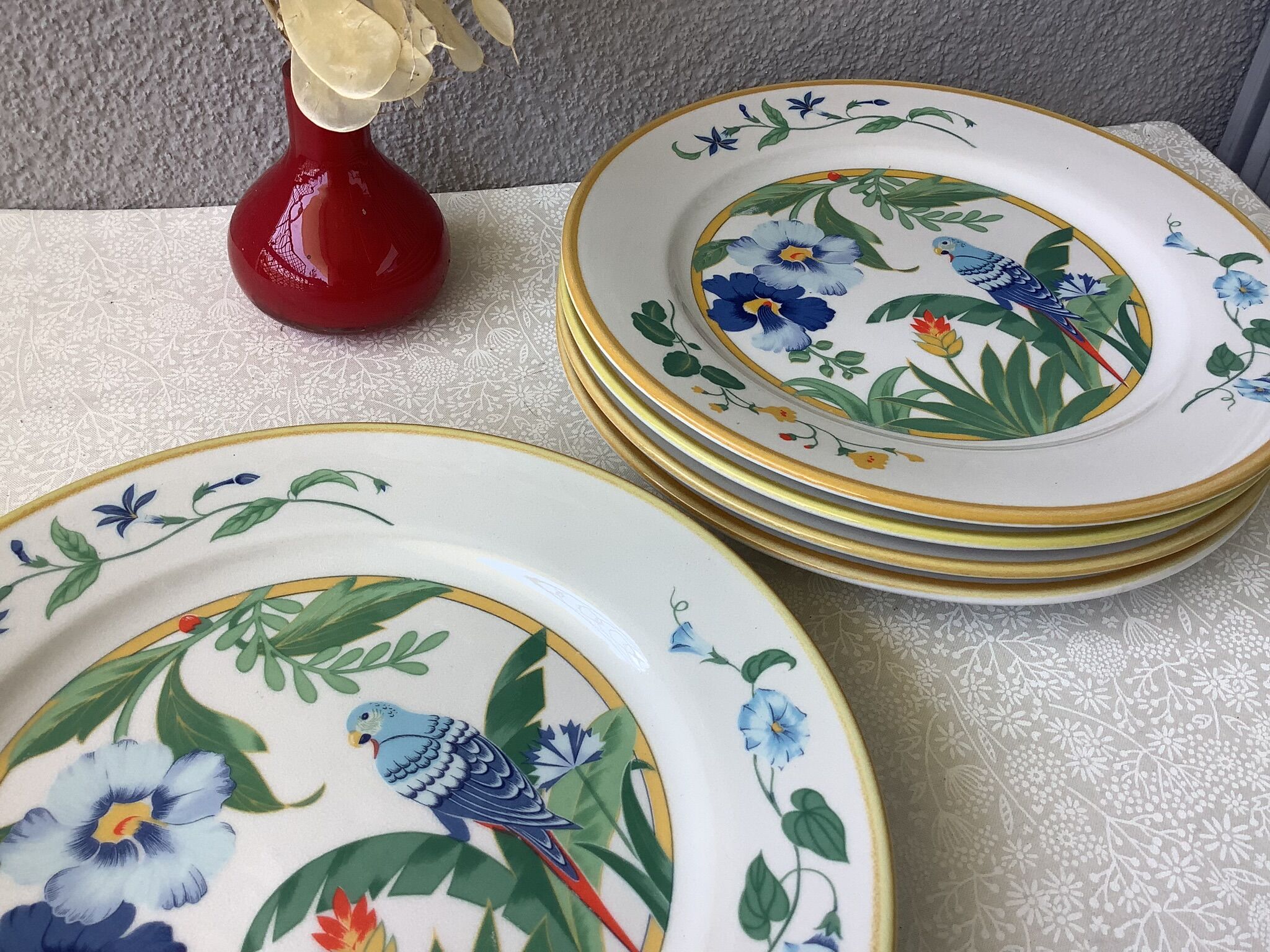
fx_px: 1137
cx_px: 635
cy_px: 476
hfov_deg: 58.4
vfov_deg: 45.4
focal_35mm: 31
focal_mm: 3.3
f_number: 2.4
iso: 32
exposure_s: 1/120
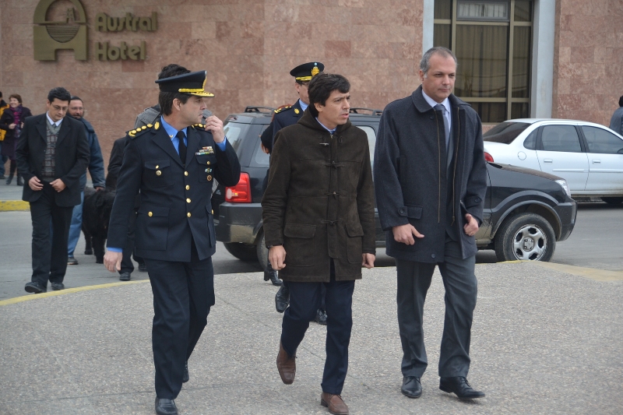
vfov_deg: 28.1
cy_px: 208
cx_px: 312
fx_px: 830
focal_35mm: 48
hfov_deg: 41.1
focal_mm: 32
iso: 400
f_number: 3.2
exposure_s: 1/640
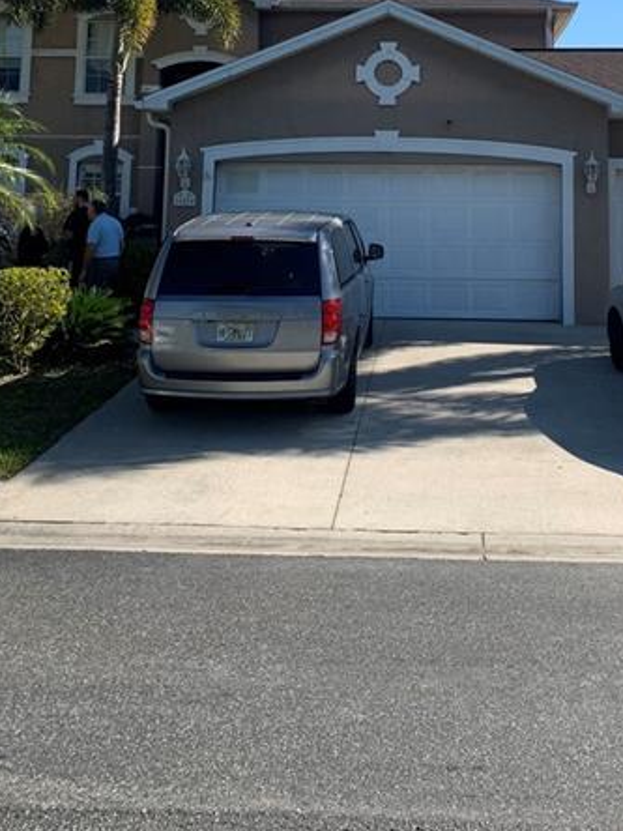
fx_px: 1080
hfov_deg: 32.1
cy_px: 118
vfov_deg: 39.7
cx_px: 372
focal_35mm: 45
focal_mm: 4.25
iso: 25
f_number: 1.8
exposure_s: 1/1992
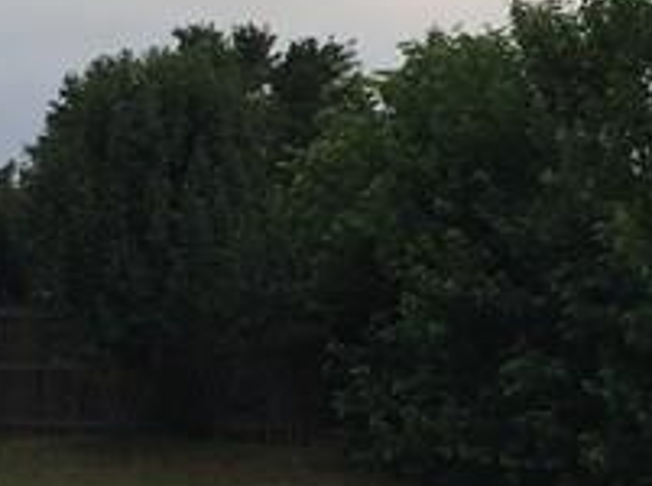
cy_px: 421
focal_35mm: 148
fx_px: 2783
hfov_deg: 13.2
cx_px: 603
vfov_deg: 10.0
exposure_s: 1/388
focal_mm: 4.15
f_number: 2.2
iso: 32
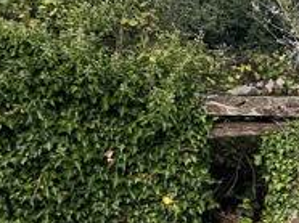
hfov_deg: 15.5
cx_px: 514
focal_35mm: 112
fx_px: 966
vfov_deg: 13.2
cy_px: 141
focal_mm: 5.1
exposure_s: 1/782
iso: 50
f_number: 1.6
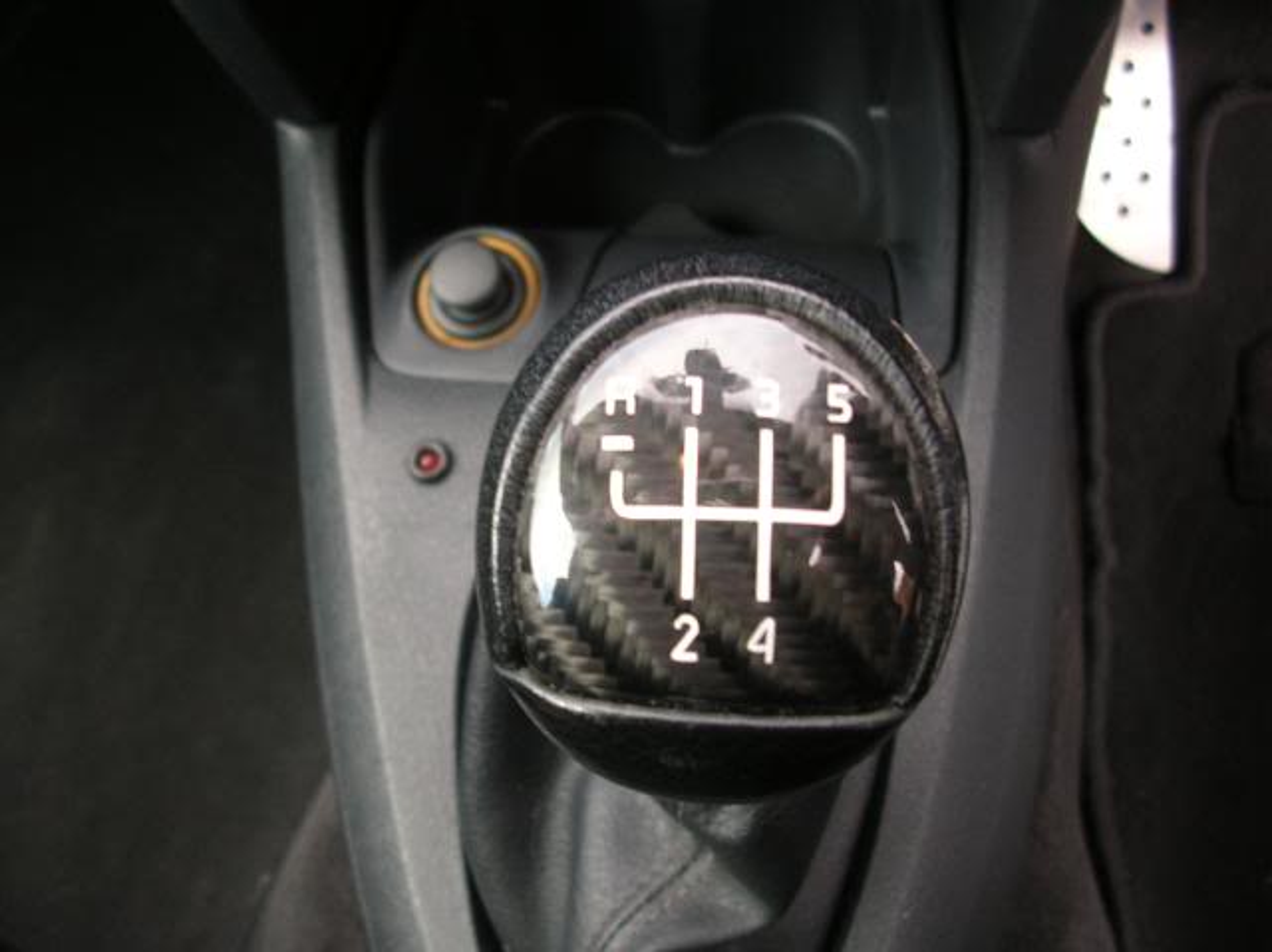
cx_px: 636
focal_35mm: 35
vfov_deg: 40.6
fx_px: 1285
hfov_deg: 52.7
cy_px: 476
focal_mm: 5.8
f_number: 2.8
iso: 50
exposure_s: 1/14
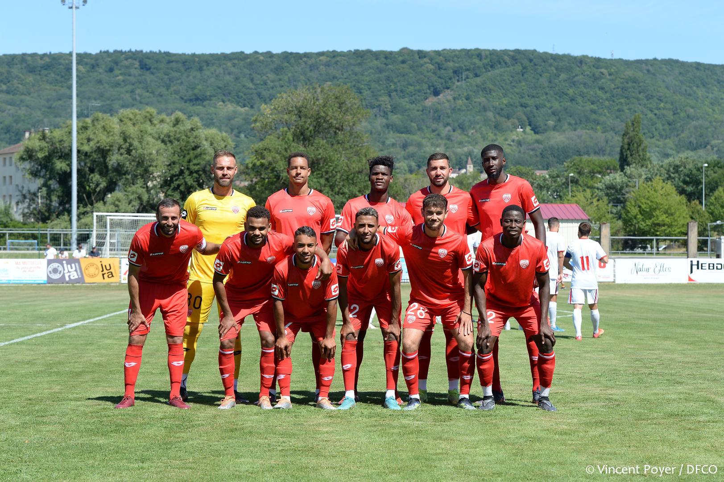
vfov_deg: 14.4
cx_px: 362
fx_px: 1909
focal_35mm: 95
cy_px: 241
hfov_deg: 21.5
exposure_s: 1/800
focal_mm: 95
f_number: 8
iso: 400
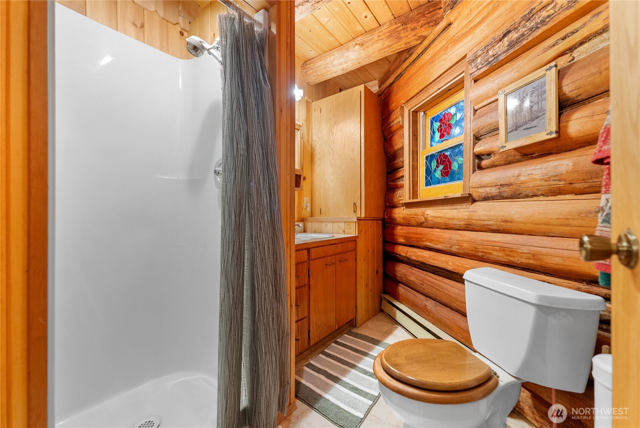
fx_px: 249
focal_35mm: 14
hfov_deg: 104.2
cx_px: 320
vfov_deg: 81.3
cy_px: 214
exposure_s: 1/15
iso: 1000
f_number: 2.8
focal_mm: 14
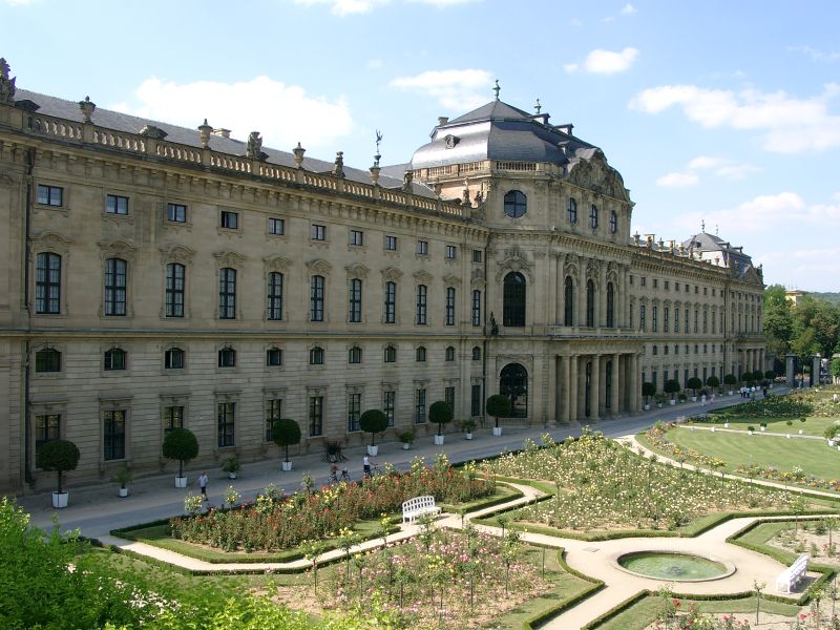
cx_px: 420
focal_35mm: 34
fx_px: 825
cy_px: 315
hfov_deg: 54.0
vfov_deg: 41.8
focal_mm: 7.13
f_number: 4
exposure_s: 1/414
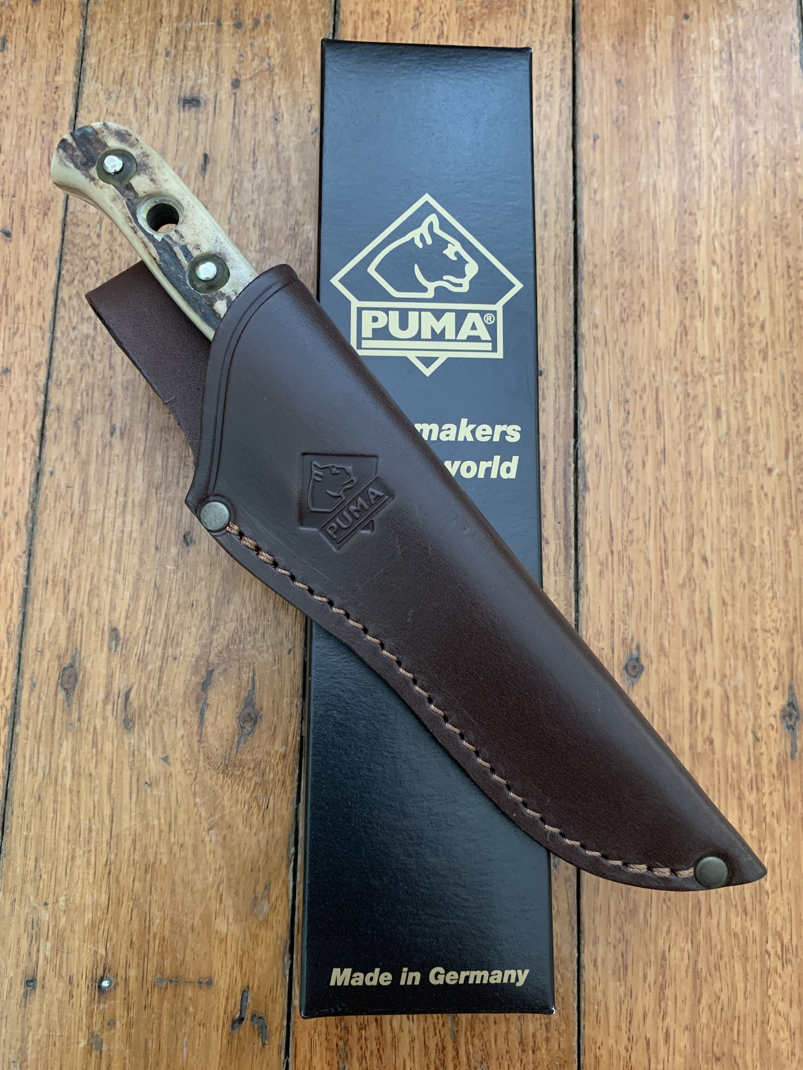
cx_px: 402
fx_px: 804
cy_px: 535
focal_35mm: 26
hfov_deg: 53.1
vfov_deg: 67.3
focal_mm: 4.25
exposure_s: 1/60
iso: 320
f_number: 1.8
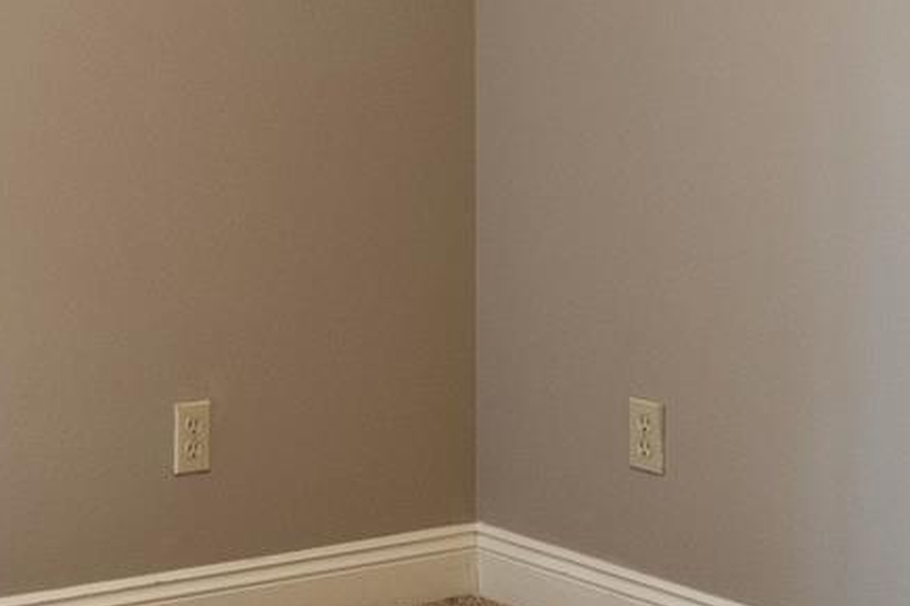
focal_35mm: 92
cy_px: -65
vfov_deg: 14.5
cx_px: -186
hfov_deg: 20.7
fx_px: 2325
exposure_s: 1/4
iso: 640
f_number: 9
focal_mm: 16
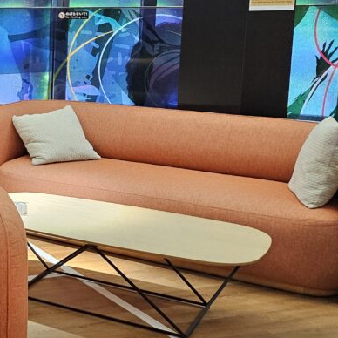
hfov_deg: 21.6
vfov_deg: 25.5
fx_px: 740
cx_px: -166
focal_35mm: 67
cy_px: 100
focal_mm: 5.4
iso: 400
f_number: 1.8
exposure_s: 1/100
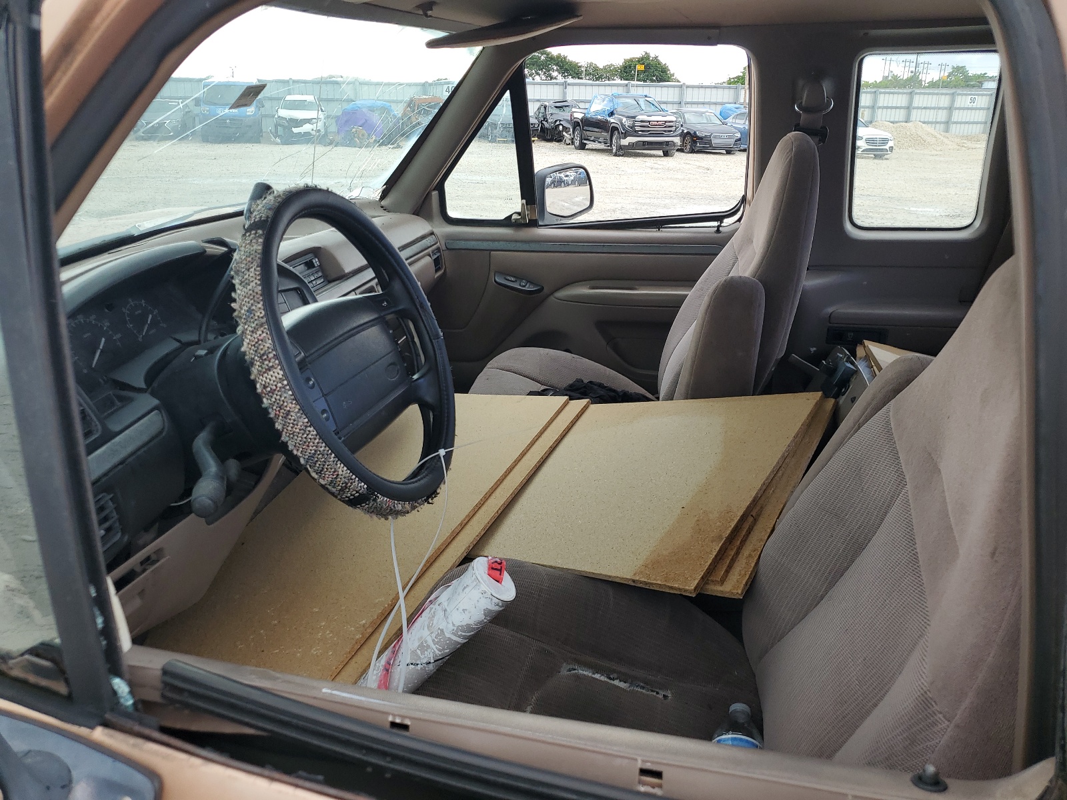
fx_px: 801
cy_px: 400
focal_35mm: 26
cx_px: 534
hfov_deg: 67.3
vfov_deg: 53.1
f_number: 1.5
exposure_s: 1/256
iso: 50
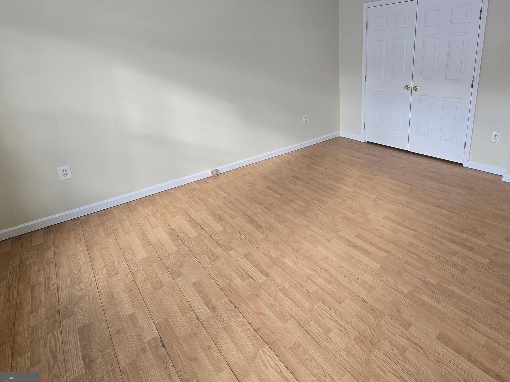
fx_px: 265
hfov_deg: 86.7
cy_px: 136
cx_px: 306
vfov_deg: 70.1
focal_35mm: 18
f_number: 2.2
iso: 100
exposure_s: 1/60
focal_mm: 2.2
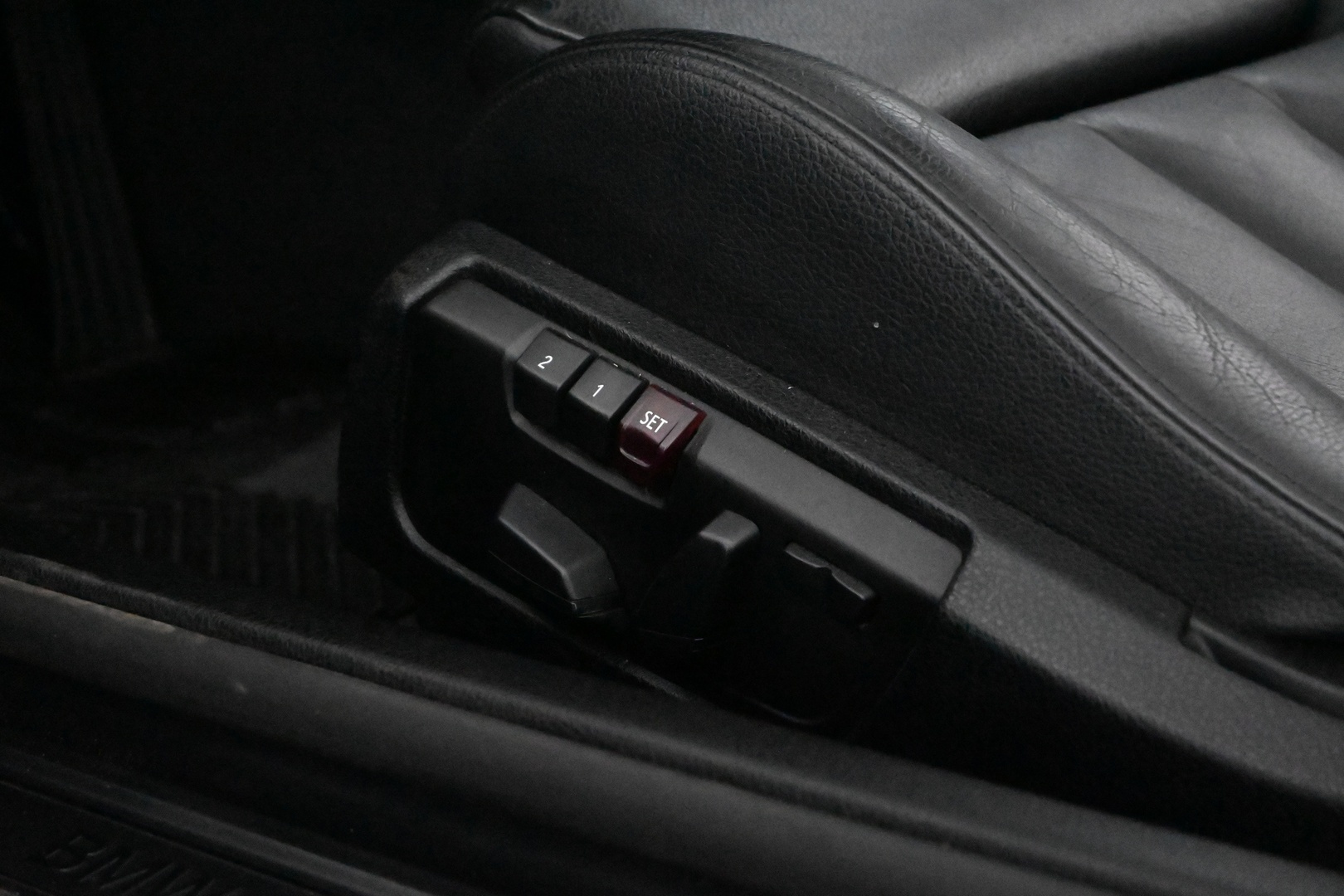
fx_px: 2800
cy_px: 448
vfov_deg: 18.2
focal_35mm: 75
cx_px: 672
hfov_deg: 27.0
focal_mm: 50
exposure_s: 1/80
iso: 22800
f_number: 6.3
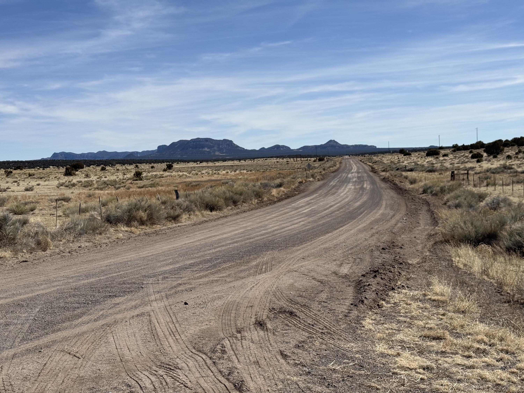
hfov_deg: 39.7
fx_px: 727
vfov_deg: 30.3
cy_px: 196
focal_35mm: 48
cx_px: 262
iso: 64
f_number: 1.78
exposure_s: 1/7143
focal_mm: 6.76
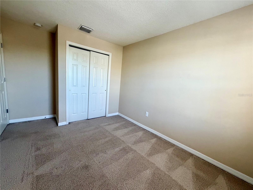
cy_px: 95
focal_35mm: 14
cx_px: 126
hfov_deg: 102.1
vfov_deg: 85.7
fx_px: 102
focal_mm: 2.22
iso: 320
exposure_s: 1/121
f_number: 2.2
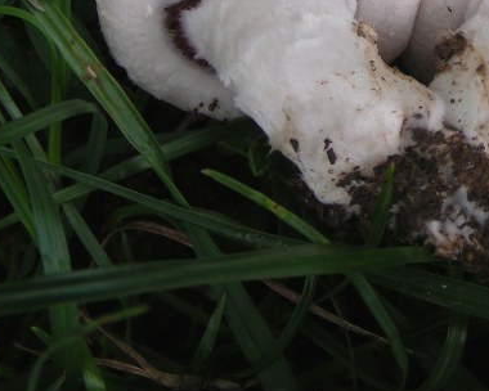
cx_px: 416
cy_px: 13
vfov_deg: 19.2
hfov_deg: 23.9
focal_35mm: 78
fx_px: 1129
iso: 50
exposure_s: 1/178
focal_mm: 6.3
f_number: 4
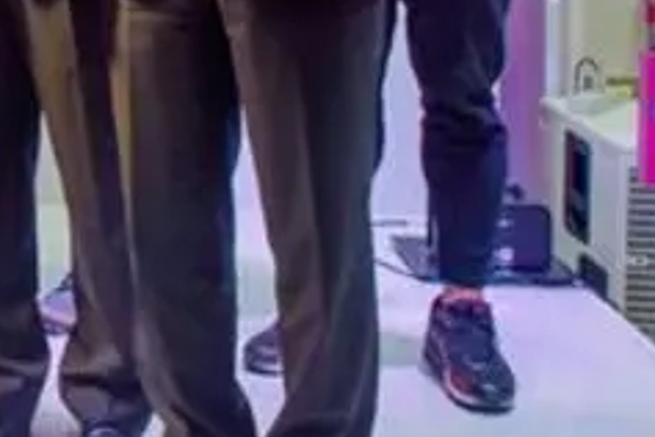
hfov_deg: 20.7
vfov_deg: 14.7
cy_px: -133
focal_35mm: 89
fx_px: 1619
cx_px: -218
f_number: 9
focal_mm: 18
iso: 500
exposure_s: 1/200
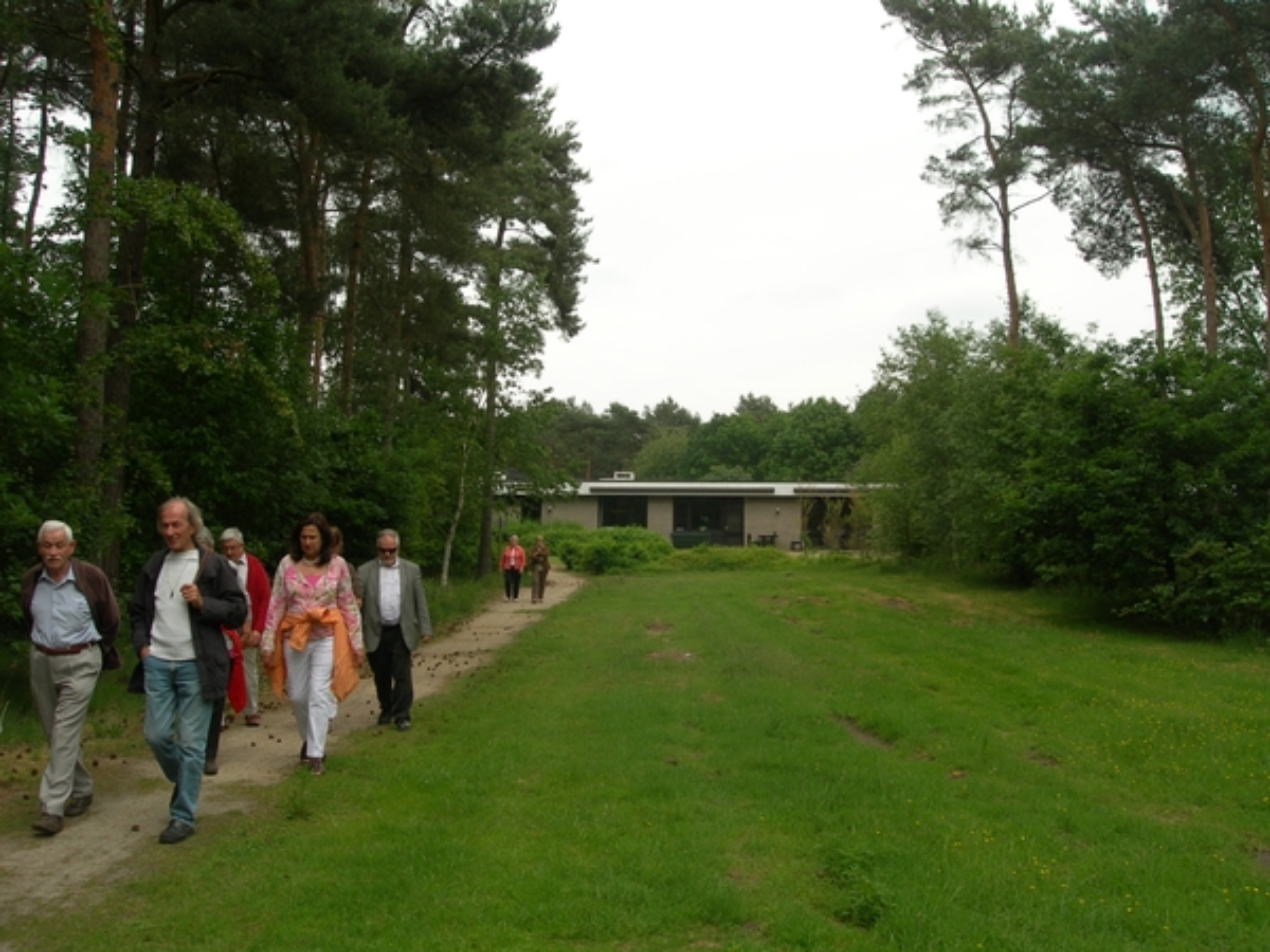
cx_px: 635
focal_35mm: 38
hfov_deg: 49.0
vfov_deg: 37.7
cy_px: 476
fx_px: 1394
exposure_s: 1/253
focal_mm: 7.8
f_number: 4.8
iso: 50
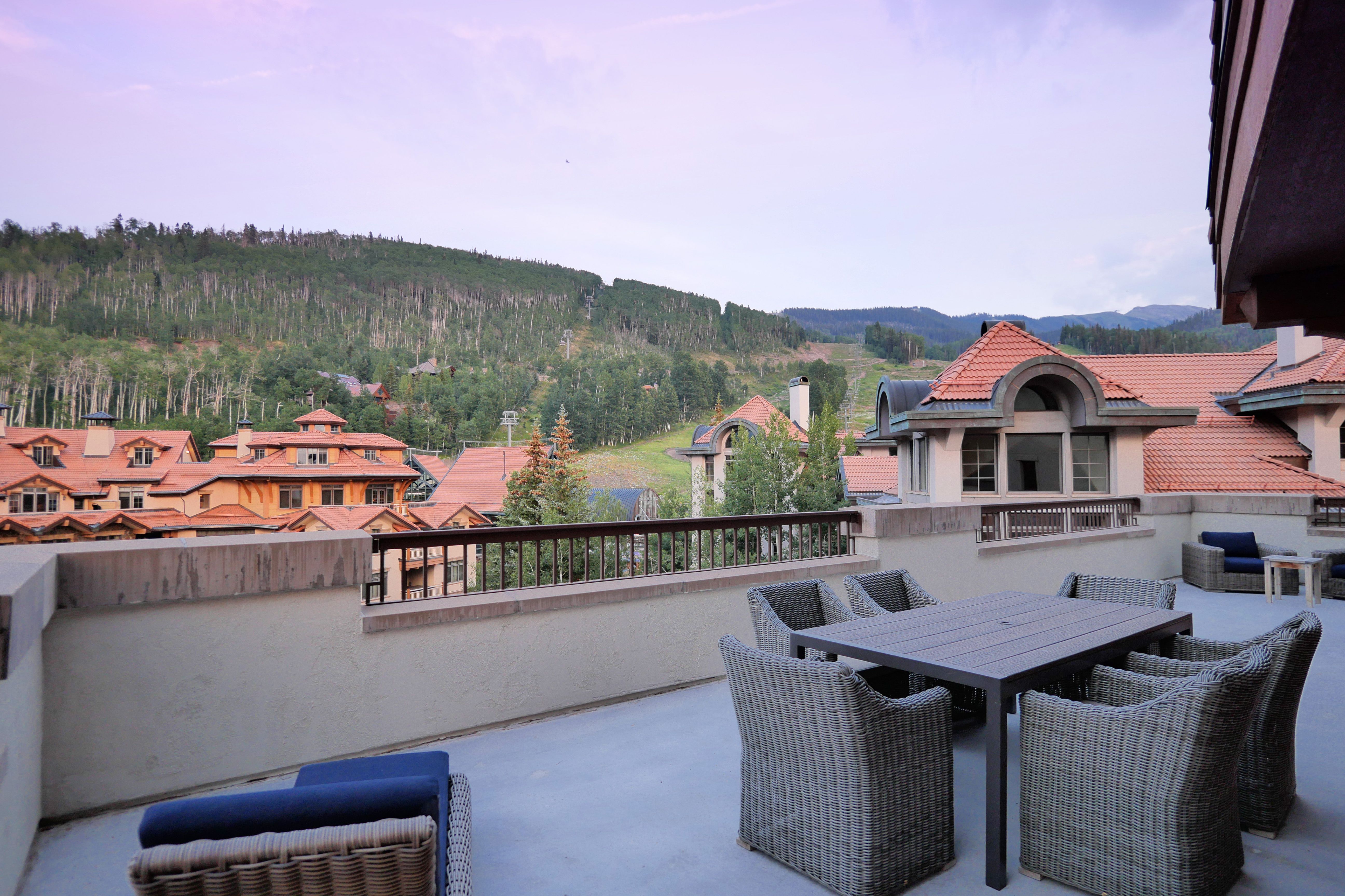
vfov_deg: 67.4
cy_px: 448
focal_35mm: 18
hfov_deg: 90.0
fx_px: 672
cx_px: 672
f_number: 1.7
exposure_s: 1/100
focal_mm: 9
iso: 800
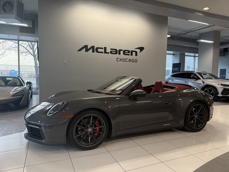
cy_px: 86
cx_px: 114
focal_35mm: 24
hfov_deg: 71.6
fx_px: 159
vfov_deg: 56.8
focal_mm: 6.76
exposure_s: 1/201
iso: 125
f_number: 1.78
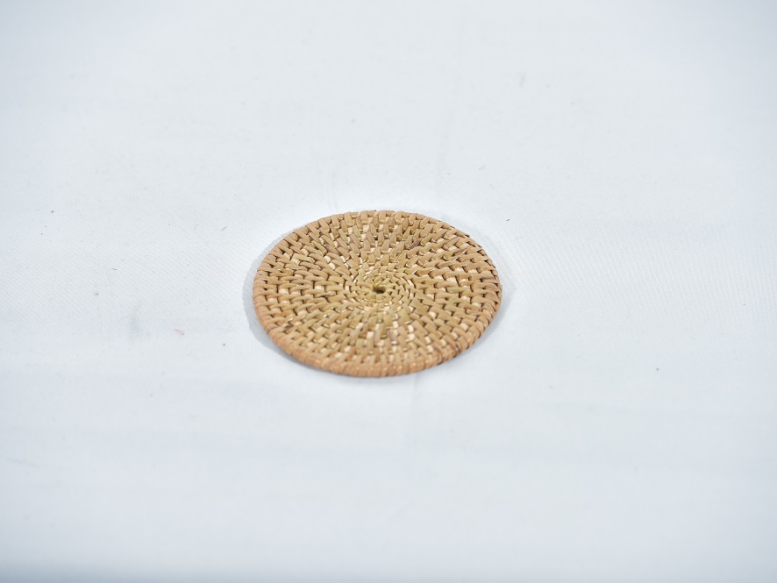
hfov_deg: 9.1
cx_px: 391
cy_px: 292
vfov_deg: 6.9
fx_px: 4872
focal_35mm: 217
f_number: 5.6
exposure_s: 1/125
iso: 200
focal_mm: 200
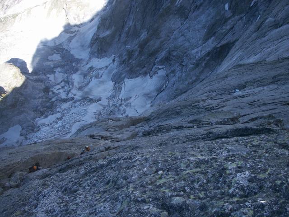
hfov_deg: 50.1
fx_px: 309
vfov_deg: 38.7
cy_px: 108
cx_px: 144
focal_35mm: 37
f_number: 3.5
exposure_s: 1/250
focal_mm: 7.7
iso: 50
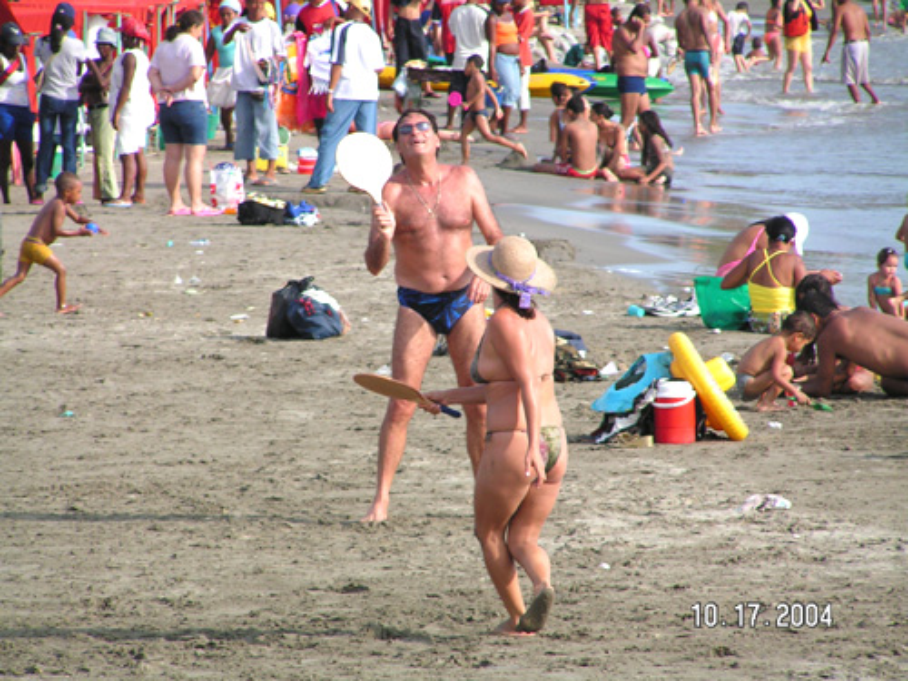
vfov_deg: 3.9
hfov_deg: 5.2
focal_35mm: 380
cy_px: 340
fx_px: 9968
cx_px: 454
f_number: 3.7
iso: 50
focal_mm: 63
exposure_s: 1/500
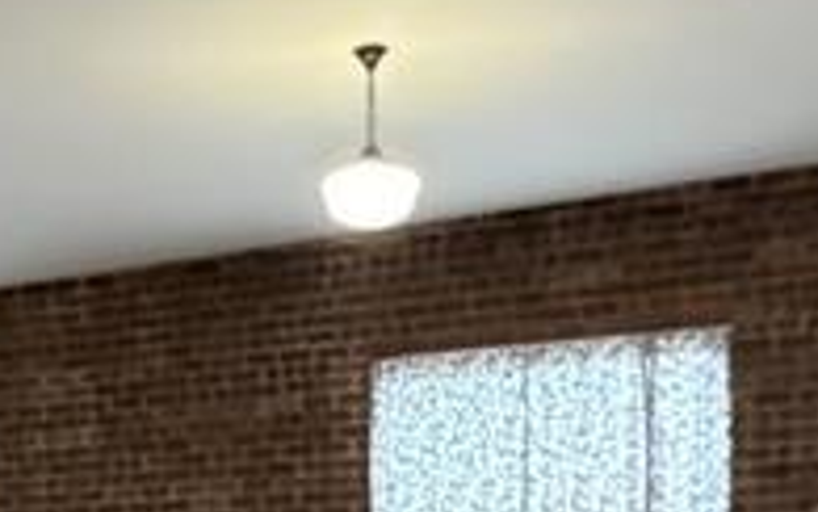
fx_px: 1739
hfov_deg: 25.9
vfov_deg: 15.2
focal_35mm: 78
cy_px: 814
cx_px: 147
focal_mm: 2.22
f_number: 2.2
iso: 1000
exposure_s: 1/60
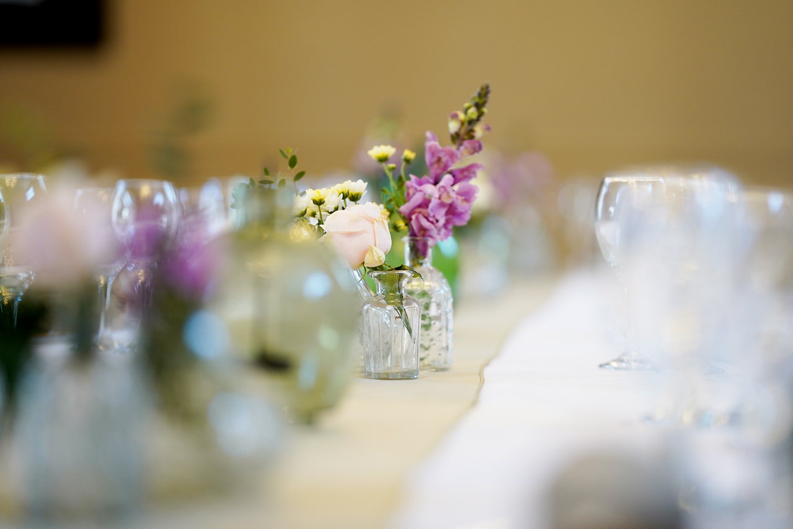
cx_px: 396
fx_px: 2974
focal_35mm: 135
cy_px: 264
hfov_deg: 15.2
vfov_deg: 10.2
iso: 500
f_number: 1.8
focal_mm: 135
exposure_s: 1/400
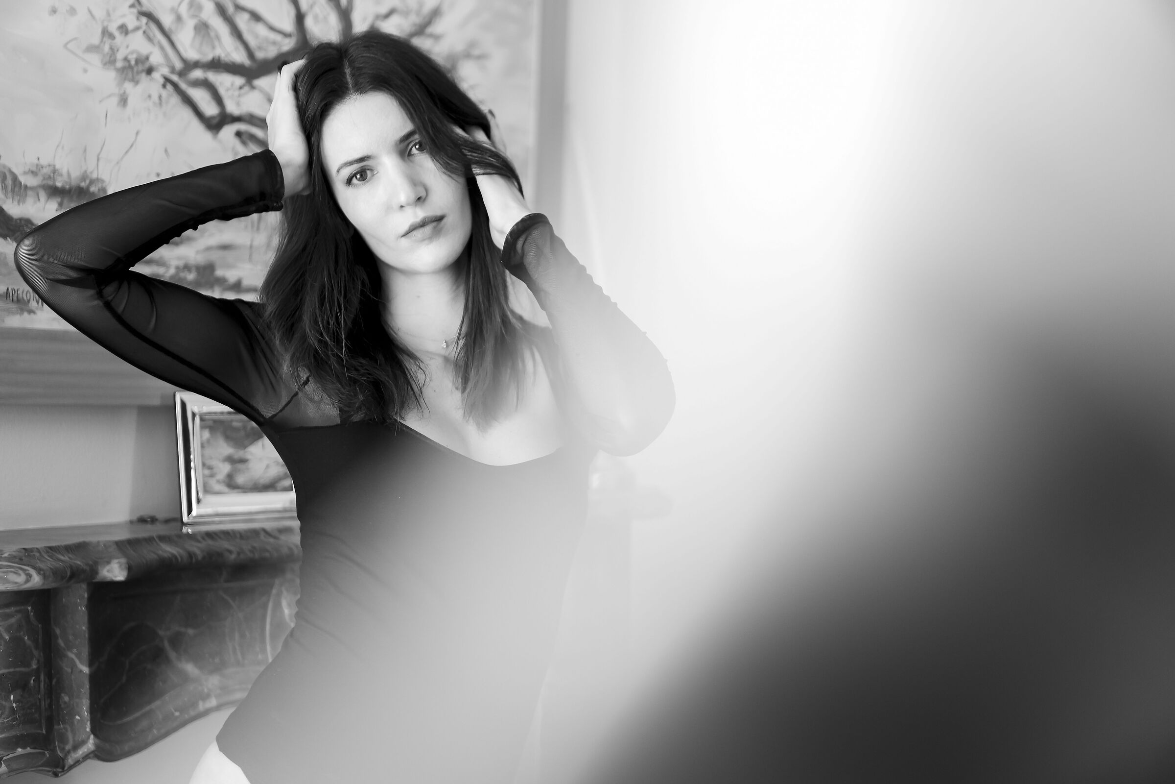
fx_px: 1469
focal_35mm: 45
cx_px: 588
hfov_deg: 43.6
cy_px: 392
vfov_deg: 29.9
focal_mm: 30
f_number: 1.4
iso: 400
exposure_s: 1/400
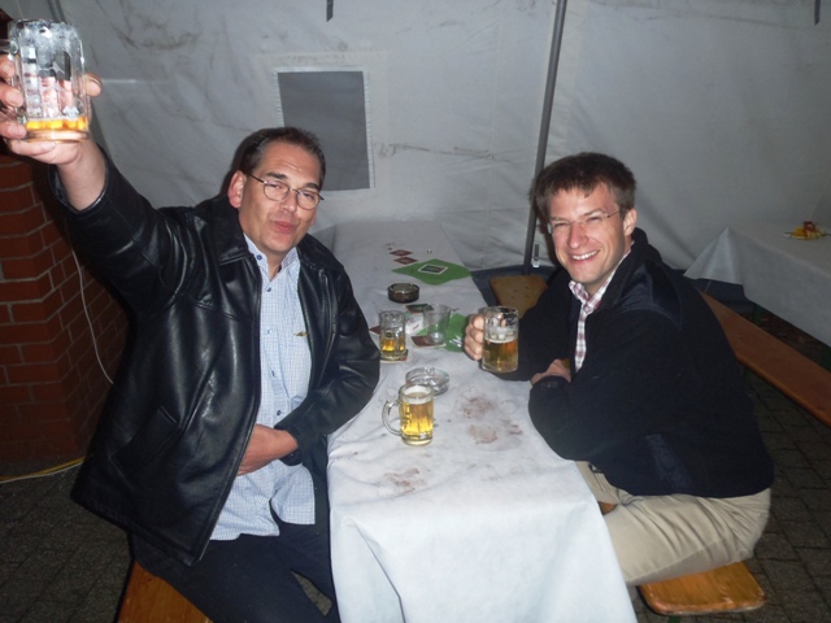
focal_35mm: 28
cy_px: 312
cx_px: 416
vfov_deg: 49.7
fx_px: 672
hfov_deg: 63.4
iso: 160
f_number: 3.5
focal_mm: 5
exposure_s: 1/30
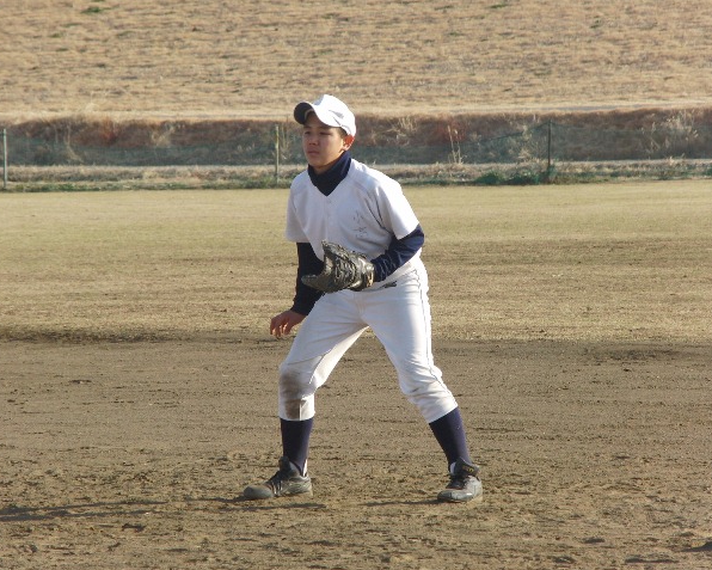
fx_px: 6007
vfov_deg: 5.4
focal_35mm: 285
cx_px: 348
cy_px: 284
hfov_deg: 6.8
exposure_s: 1/400
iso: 100
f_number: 4.5
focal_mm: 48.1
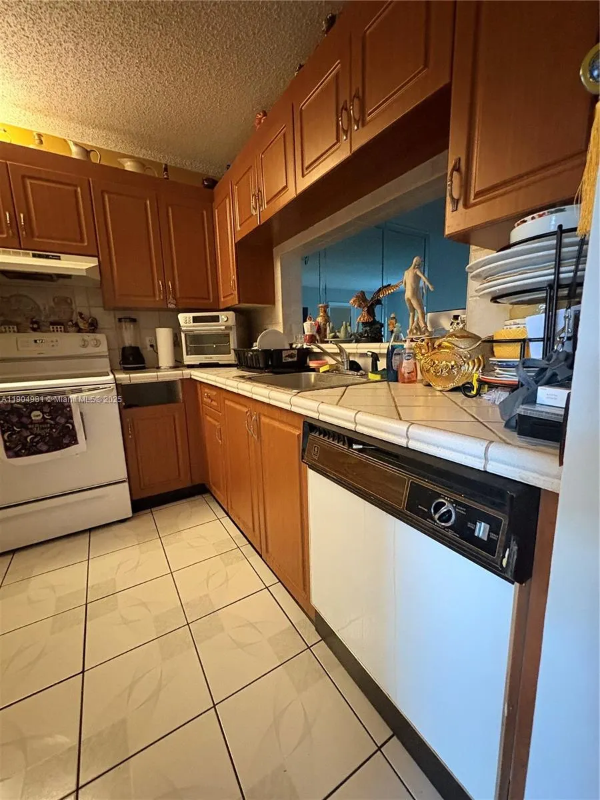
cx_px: 300
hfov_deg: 85.7
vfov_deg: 102.1
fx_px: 324
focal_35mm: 14
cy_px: 400
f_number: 2.2
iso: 1000
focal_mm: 2.22
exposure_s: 1/40
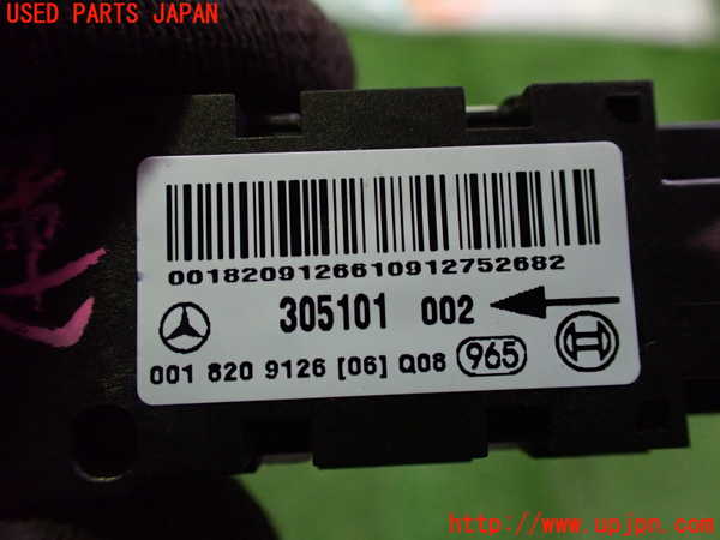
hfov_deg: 60.0
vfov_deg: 46.8
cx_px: 360
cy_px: 270
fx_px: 624
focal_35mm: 30
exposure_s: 1/60
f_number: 2.3
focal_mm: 5.4
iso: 800
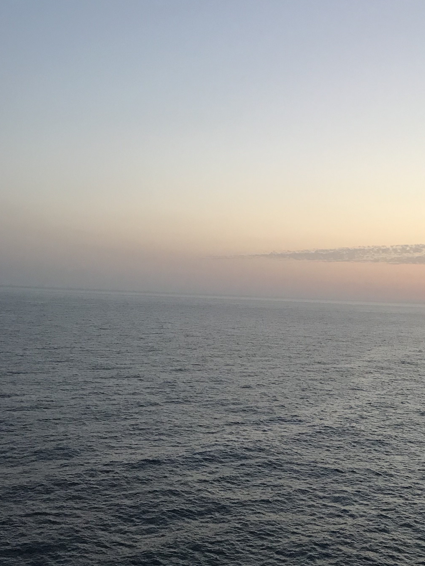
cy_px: 278
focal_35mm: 42
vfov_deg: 44.8
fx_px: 688
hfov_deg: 33.7
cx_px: 312
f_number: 1.8
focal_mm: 3.99
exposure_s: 1/33
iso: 40
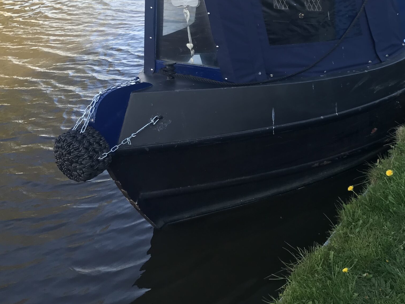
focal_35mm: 47
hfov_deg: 39.3
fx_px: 550
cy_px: 66
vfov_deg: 30.2
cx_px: 308
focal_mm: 3.99
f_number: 1.8
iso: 20
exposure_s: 1/396
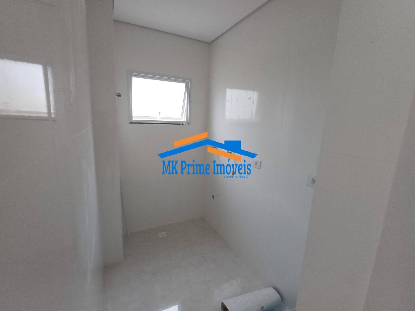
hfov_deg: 94.5
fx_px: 192
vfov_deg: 78.1
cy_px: 156
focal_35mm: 16
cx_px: 208
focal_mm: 1.64
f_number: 2.2
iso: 160
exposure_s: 1/60
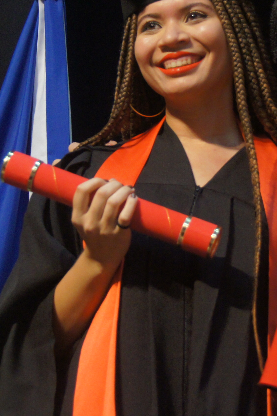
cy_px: 130
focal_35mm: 127
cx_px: 193
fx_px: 1466
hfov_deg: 10.8
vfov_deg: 16.1
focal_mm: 40
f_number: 4.5
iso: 1600
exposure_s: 1/50
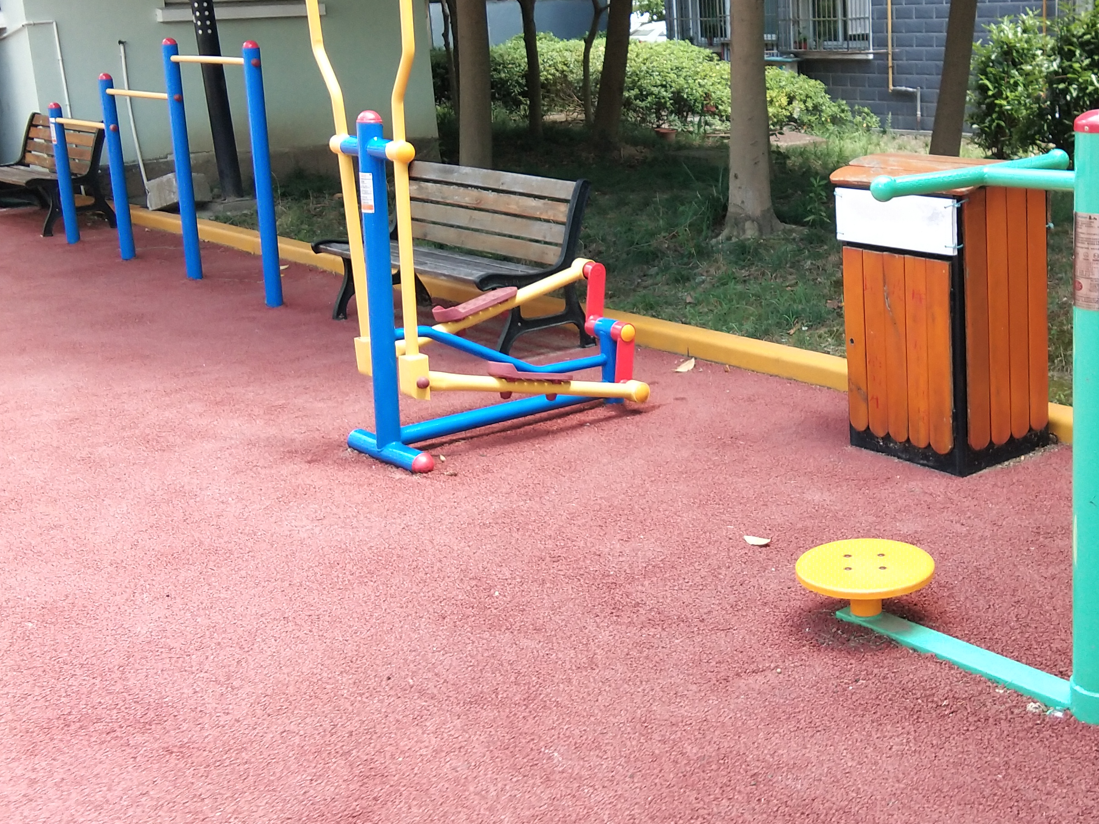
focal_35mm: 53
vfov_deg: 27.5
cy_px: 345
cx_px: 803
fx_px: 1683
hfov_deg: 35.5
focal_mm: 3.69
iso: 64
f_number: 2.2
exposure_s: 1/100
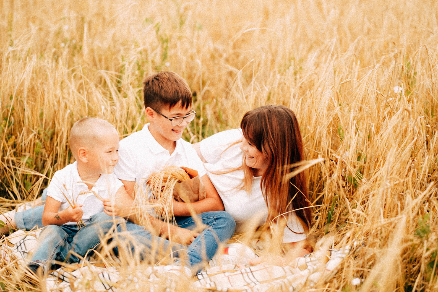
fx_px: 1034
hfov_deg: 23.9
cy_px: 146
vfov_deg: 16.1
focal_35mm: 85
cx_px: 219
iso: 50
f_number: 2.8
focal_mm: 85
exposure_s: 1/250
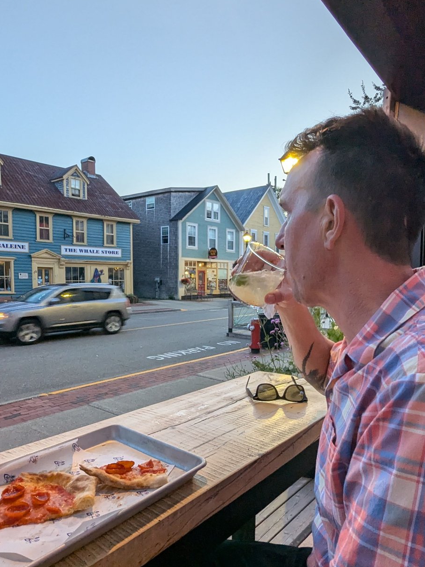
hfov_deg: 58.8
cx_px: 229
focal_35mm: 23
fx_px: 377
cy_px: 313
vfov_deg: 73.7
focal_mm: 2.35
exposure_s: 1/40
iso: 83
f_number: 2.2
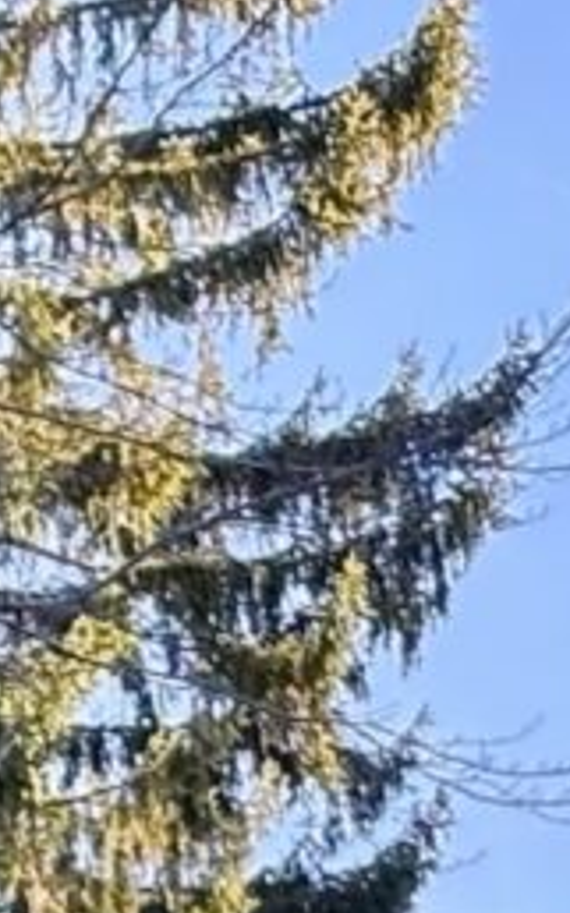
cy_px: 2063
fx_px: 8510
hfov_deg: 3.8
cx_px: 662
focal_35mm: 342
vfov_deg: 5.9
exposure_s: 1/177
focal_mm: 5.96
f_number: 1.6
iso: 32
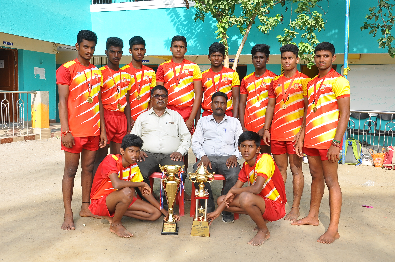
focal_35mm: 38
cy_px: 131
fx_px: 411
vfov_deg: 35.4
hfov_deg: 51.3
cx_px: 198
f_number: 7.1
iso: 200
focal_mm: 25
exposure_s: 1/125
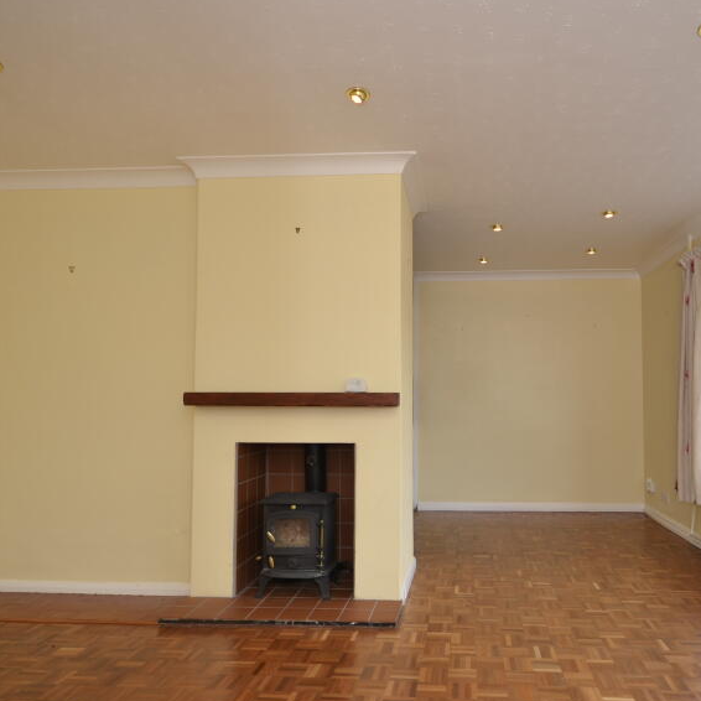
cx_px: 433
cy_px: 374
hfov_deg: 66.4
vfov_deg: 67.2
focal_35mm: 23
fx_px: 527
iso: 200
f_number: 5.6
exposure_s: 1/125
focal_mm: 10
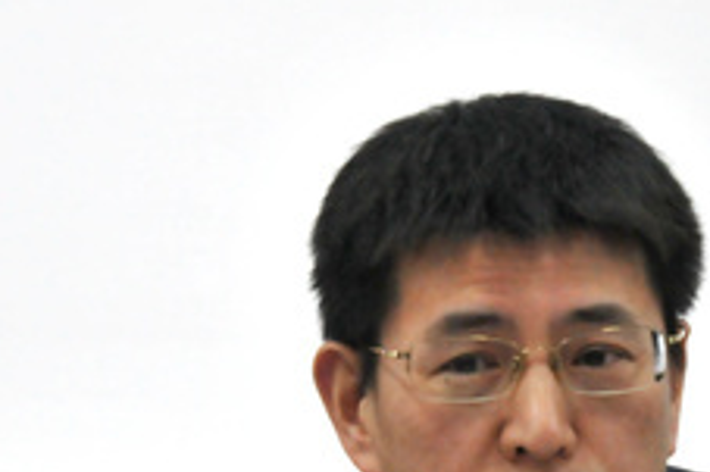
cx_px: 507
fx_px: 5859
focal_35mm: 297
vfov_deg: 4.6
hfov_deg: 6.9
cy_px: 536
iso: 1600
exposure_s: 1/50
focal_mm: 75
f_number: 8
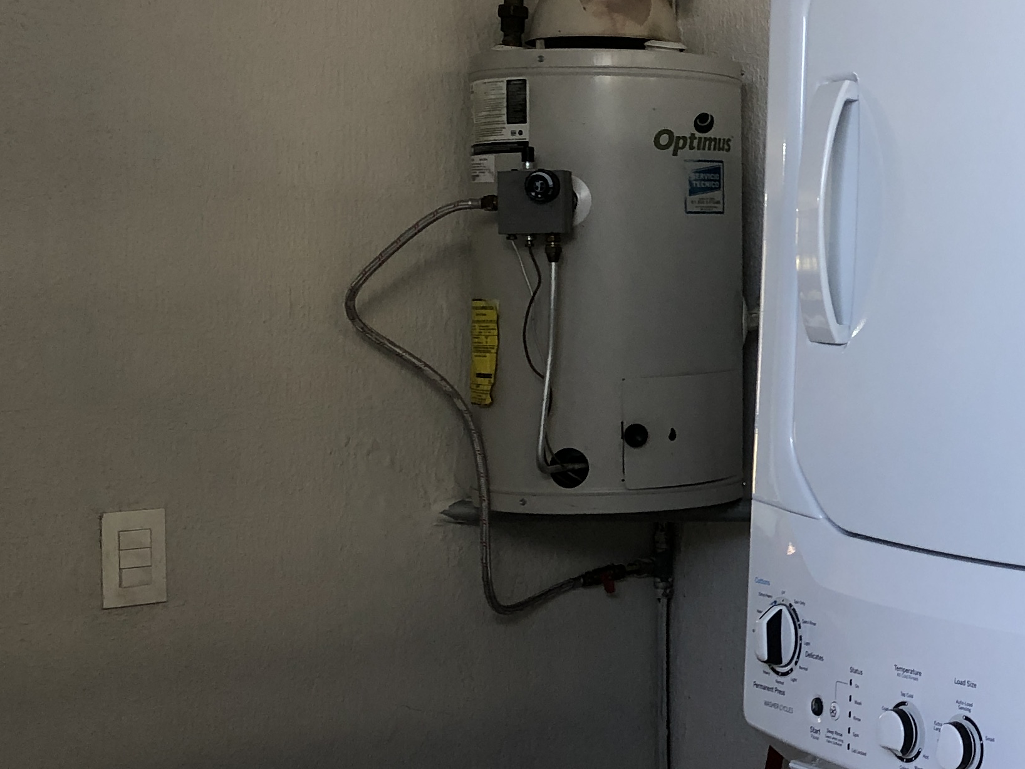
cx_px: 1045
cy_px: 313
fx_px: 2043
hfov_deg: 26.5
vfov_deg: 21.3
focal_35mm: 69
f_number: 1.8
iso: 25
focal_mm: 4
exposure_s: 1/40
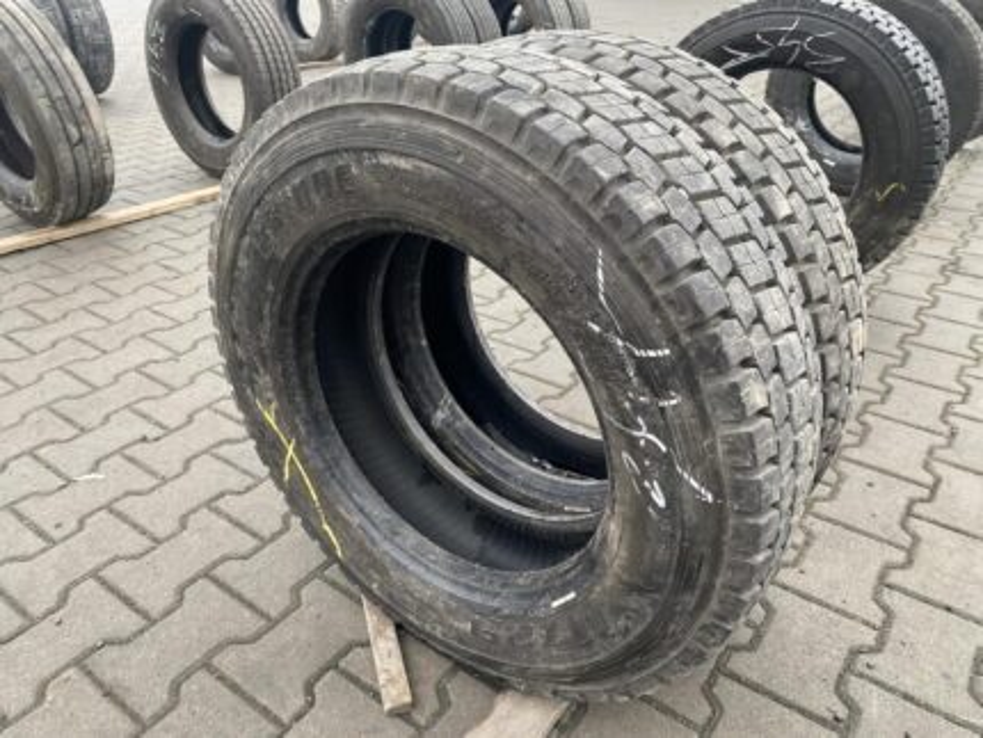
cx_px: 492
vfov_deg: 53.1
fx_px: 739
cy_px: 369
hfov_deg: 67.3
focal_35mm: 26
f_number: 1.8
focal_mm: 4.25
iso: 125
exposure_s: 1/113
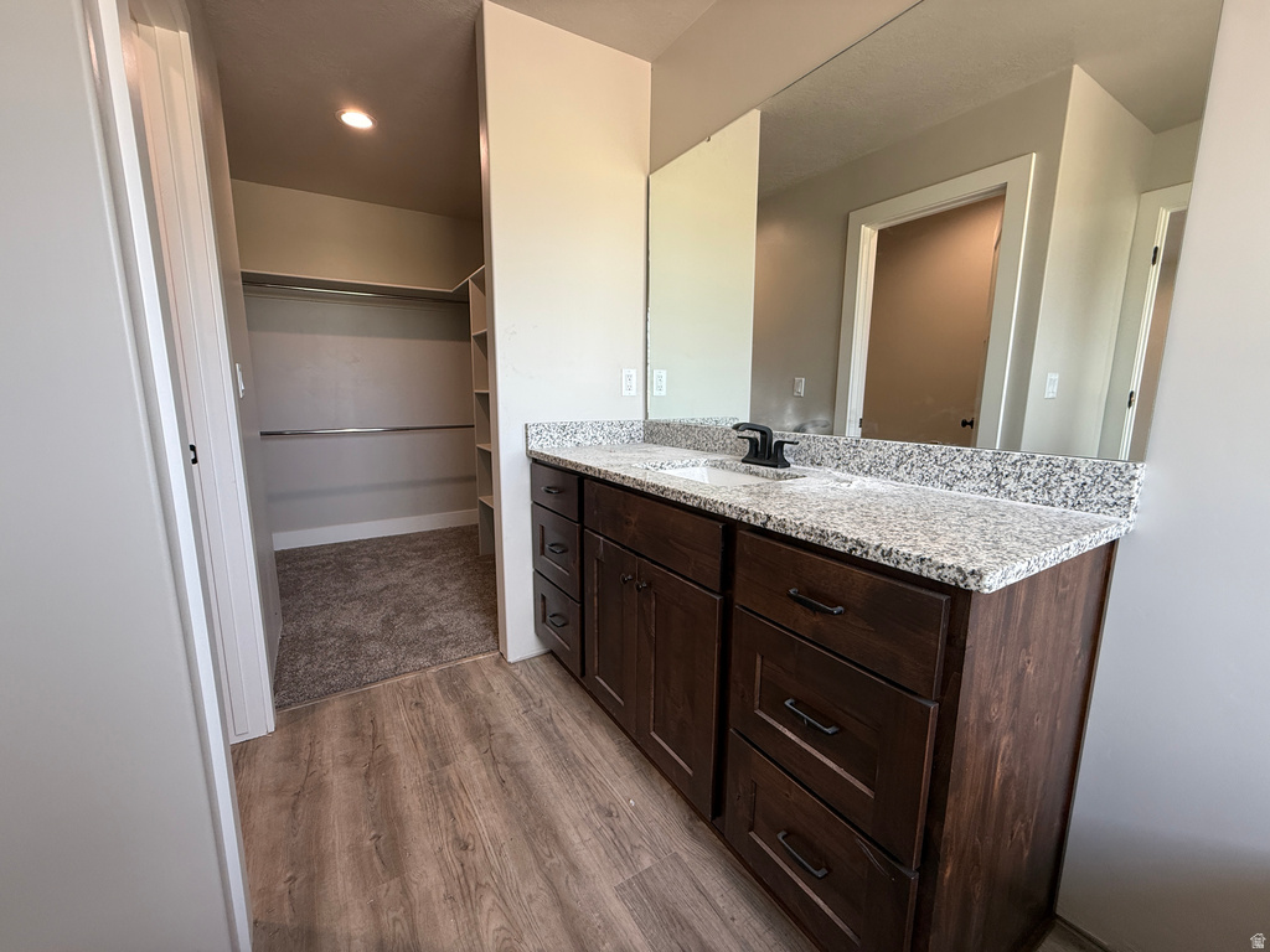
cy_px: 476
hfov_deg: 102.1
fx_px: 514
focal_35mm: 14
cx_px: 635
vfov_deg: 85.7
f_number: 2.2
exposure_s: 1/120
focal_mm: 2.22
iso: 125
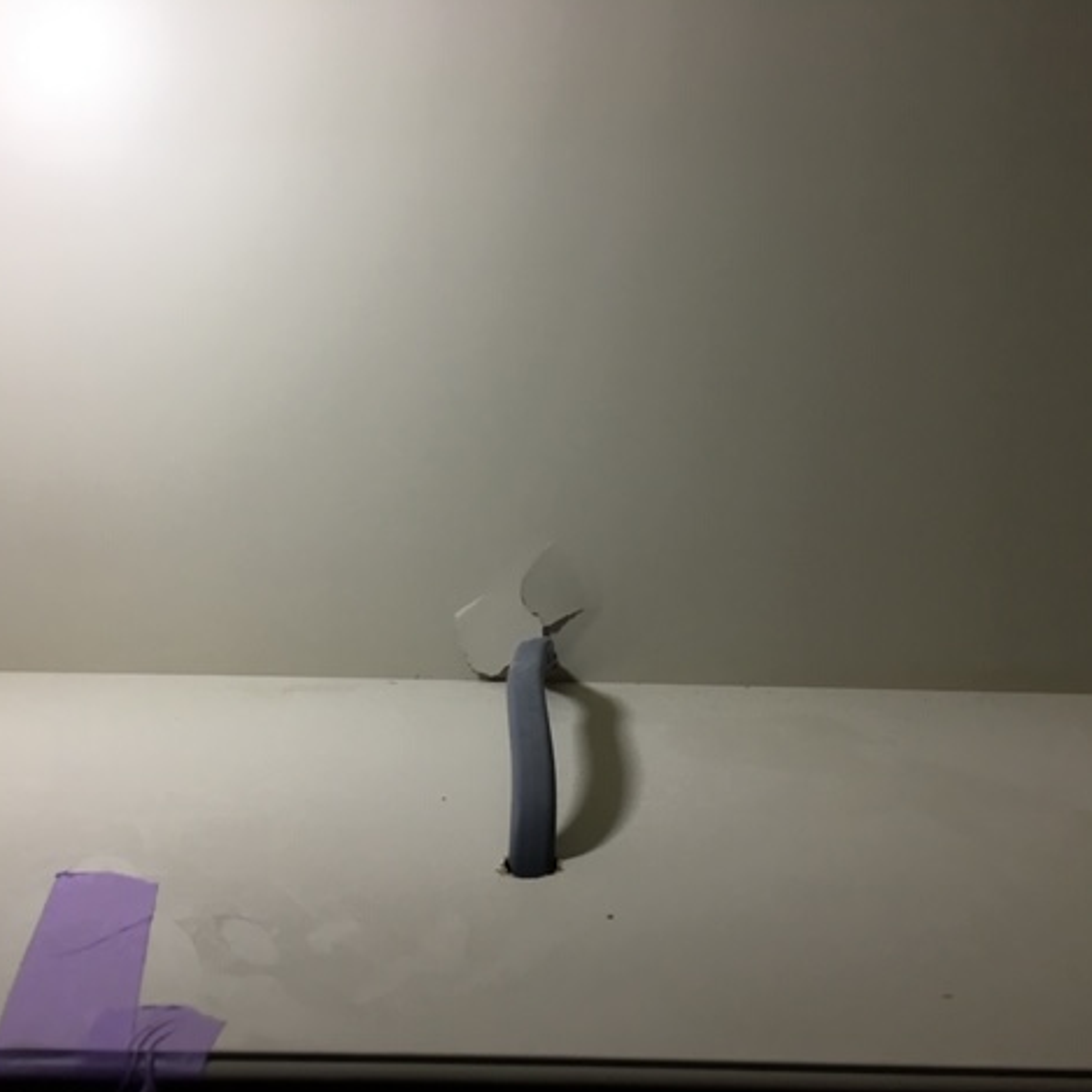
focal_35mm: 35
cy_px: 549
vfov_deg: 47.2
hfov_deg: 47.2
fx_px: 1249
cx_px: 529
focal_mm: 4.15
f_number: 2.2
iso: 25
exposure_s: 1/40
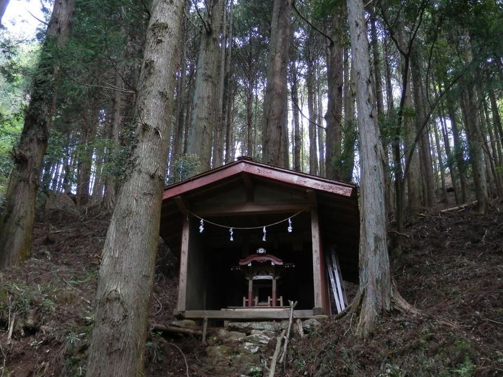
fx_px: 552
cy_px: 191
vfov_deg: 37.7
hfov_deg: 49.0
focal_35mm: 38
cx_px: 255
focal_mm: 6.6
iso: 200
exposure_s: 1/40
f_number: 3.6
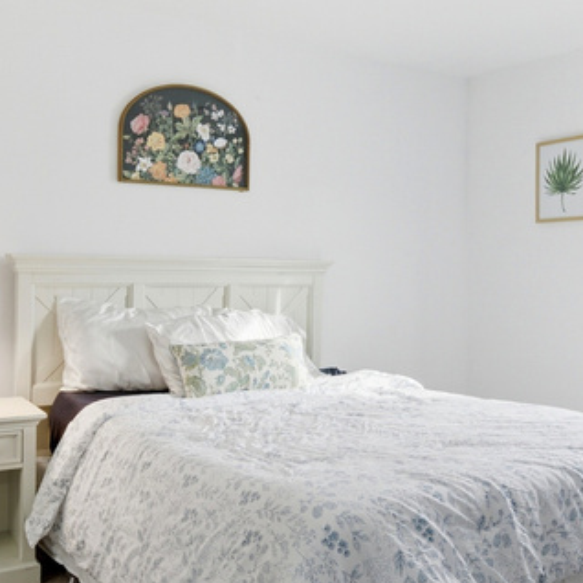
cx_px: 306
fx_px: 781
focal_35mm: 41
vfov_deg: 40.9
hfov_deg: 40.9
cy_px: 272
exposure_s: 1/2000
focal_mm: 15
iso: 800
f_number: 8
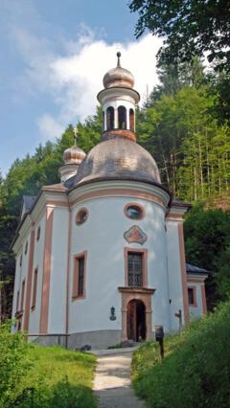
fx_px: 563
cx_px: 118
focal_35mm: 52
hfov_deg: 23.1
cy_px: 202
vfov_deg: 39.8
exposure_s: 1/100
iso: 160
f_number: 9
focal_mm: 32
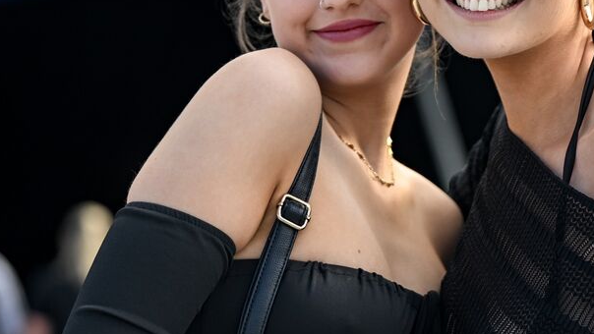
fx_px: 2820
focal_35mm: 179
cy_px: -53
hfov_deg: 12.0
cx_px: 408
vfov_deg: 6.7
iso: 160
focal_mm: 86
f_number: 3.2
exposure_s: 1/1000
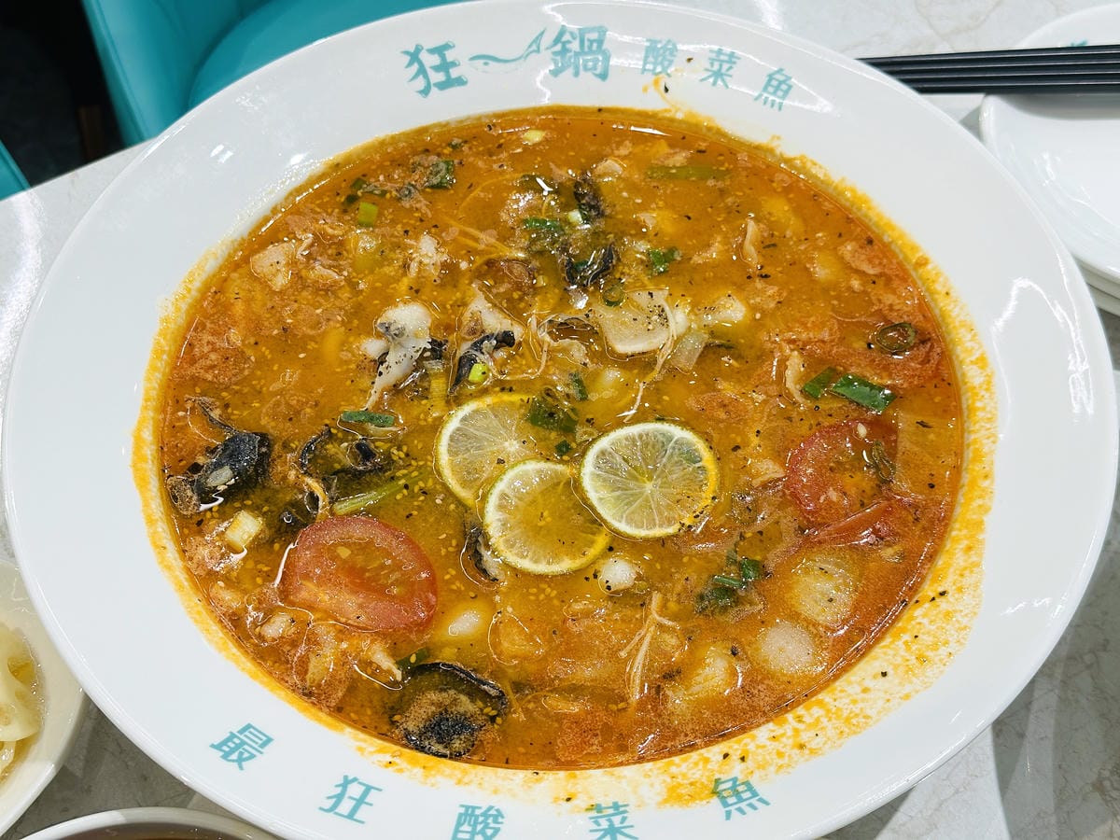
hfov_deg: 39.7
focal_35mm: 48
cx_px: 560
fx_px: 1553
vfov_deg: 30.3
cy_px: 420
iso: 80
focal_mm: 6.86
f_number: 1.78
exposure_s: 1/120
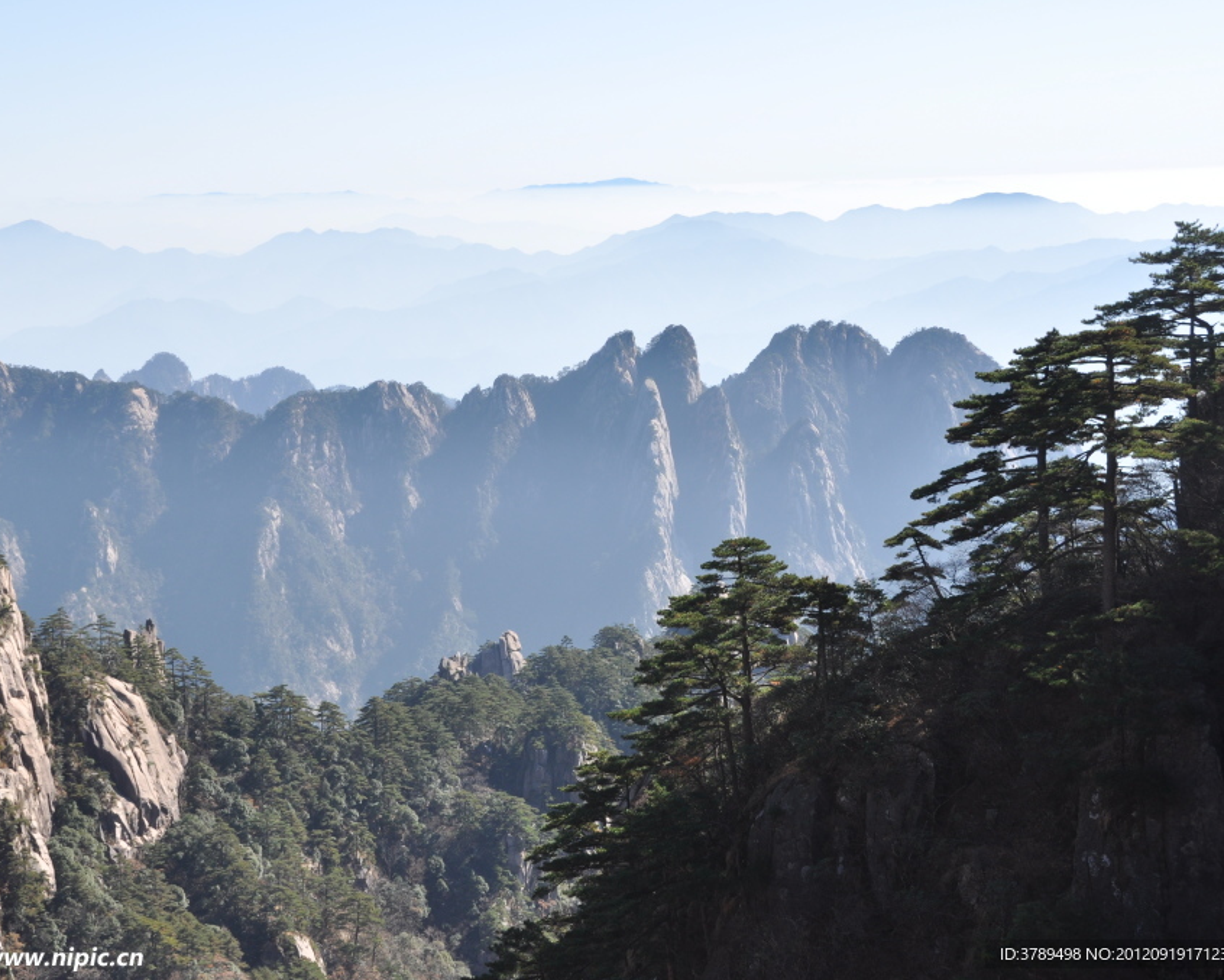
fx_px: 2158
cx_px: 579
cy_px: 491
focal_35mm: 60
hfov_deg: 31.7
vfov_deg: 25.6
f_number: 9
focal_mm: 35
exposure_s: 1/320
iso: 200
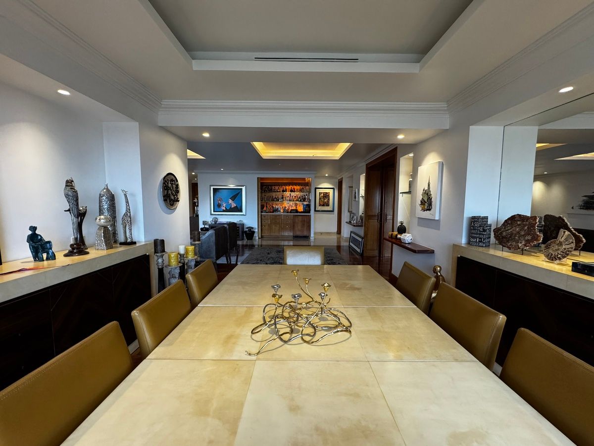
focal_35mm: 14
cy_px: 223
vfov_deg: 85.7
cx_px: 297
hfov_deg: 102.1
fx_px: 240
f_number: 2.2
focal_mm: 2.22
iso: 320
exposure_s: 1/120
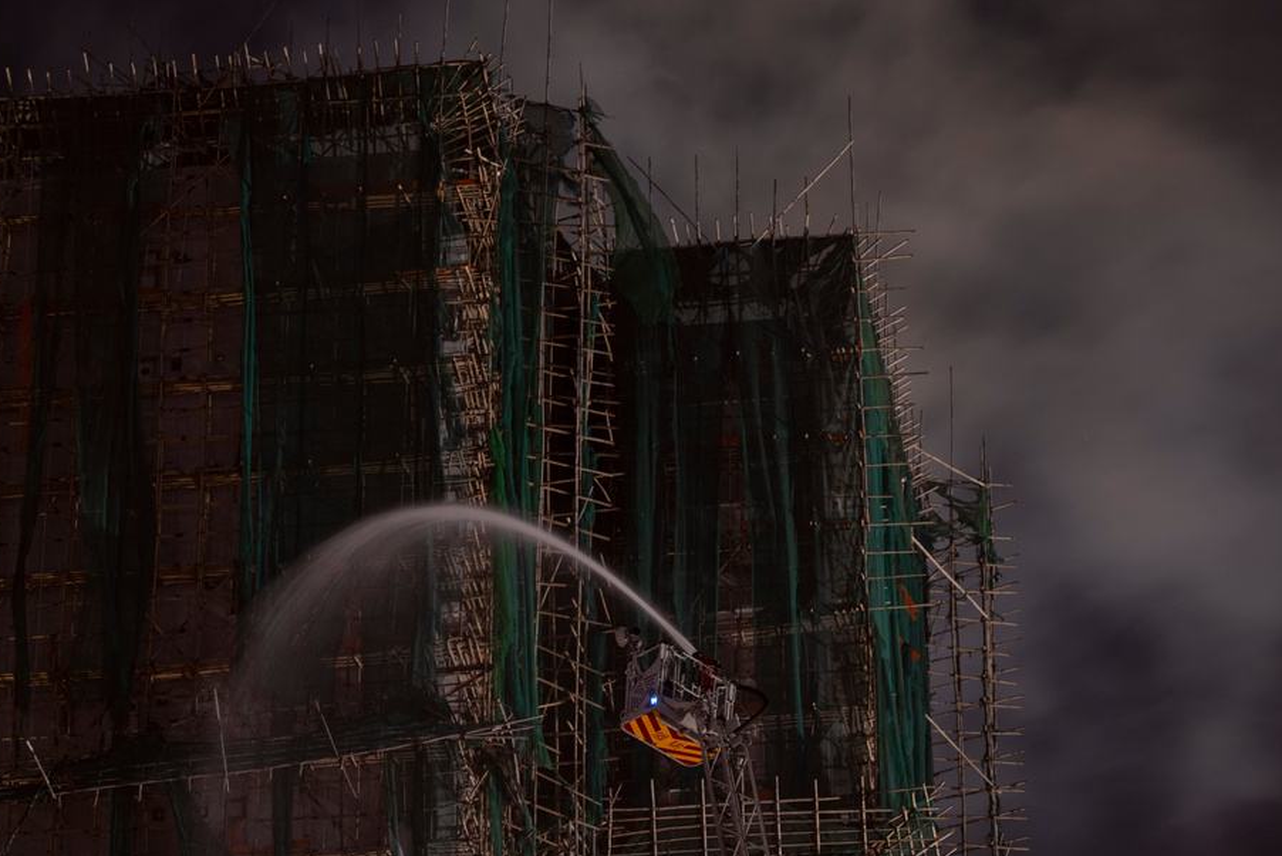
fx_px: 6875
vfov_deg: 7.1
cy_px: 414
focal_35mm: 193
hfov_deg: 10.7
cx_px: 684
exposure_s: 1/2.5
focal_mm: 170
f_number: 2.8
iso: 250
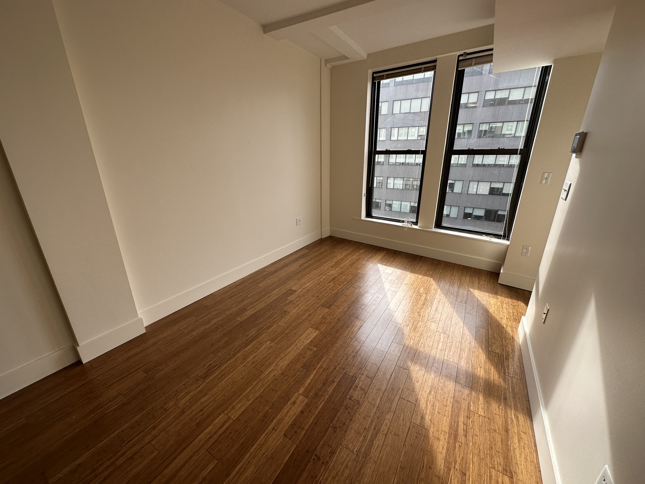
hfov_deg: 102.1
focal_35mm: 14
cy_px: 242
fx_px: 261
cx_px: 322
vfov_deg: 85.7
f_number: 2.2
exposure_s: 1/421
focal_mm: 2.22
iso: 40
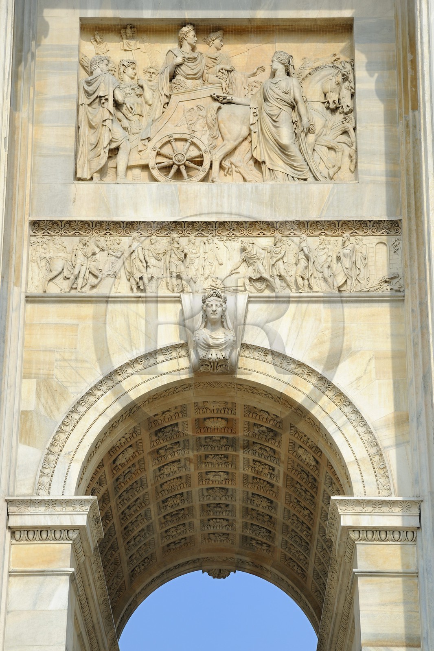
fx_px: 1628
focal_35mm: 90
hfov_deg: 15.2
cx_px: 217
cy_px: 326
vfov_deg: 22.6
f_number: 11
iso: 200
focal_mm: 90
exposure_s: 1/200
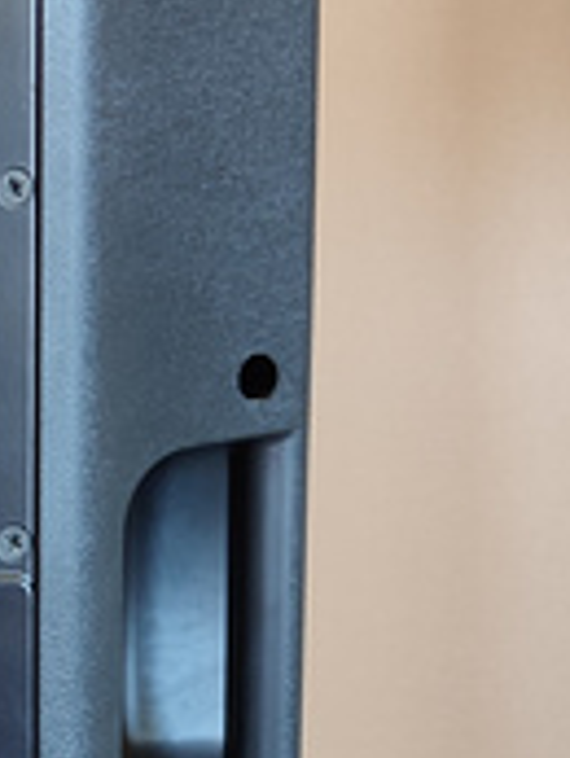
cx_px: -237
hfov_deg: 16.5
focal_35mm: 83
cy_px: 627
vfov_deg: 23.1
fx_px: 1820
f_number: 1.89
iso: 602
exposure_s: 1/20
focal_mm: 5.89
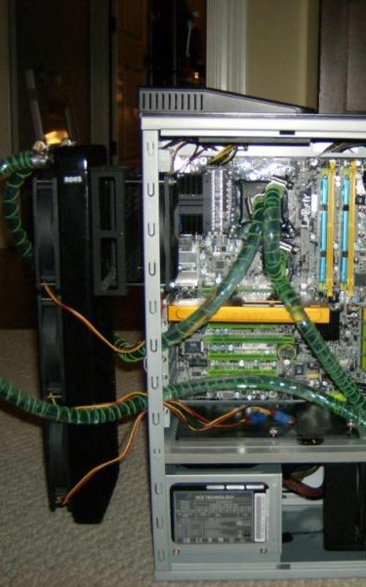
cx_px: 300
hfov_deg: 24.8
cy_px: 293
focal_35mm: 51
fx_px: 815
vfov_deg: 39.6
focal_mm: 6
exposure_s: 1/60
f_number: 2.8
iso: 200
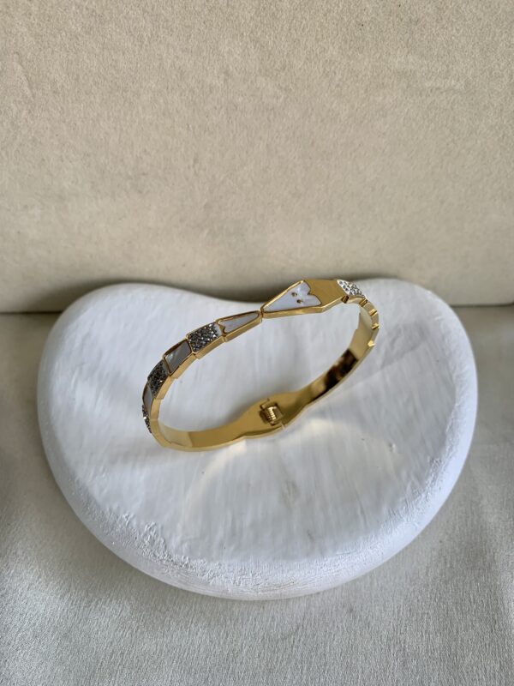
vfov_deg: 67.3
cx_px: 257
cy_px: 343
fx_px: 515
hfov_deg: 53.1
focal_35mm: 26
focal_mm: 4.25
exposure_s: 1/100
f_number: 1.8
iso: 32
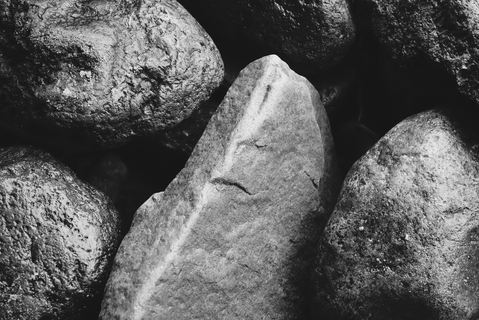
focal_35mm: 75
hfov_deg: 27.0
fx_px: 998
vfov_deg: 18.2
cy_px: 160
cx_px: 240
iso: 6400
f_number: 4.5
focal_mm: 75
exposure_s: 1/500
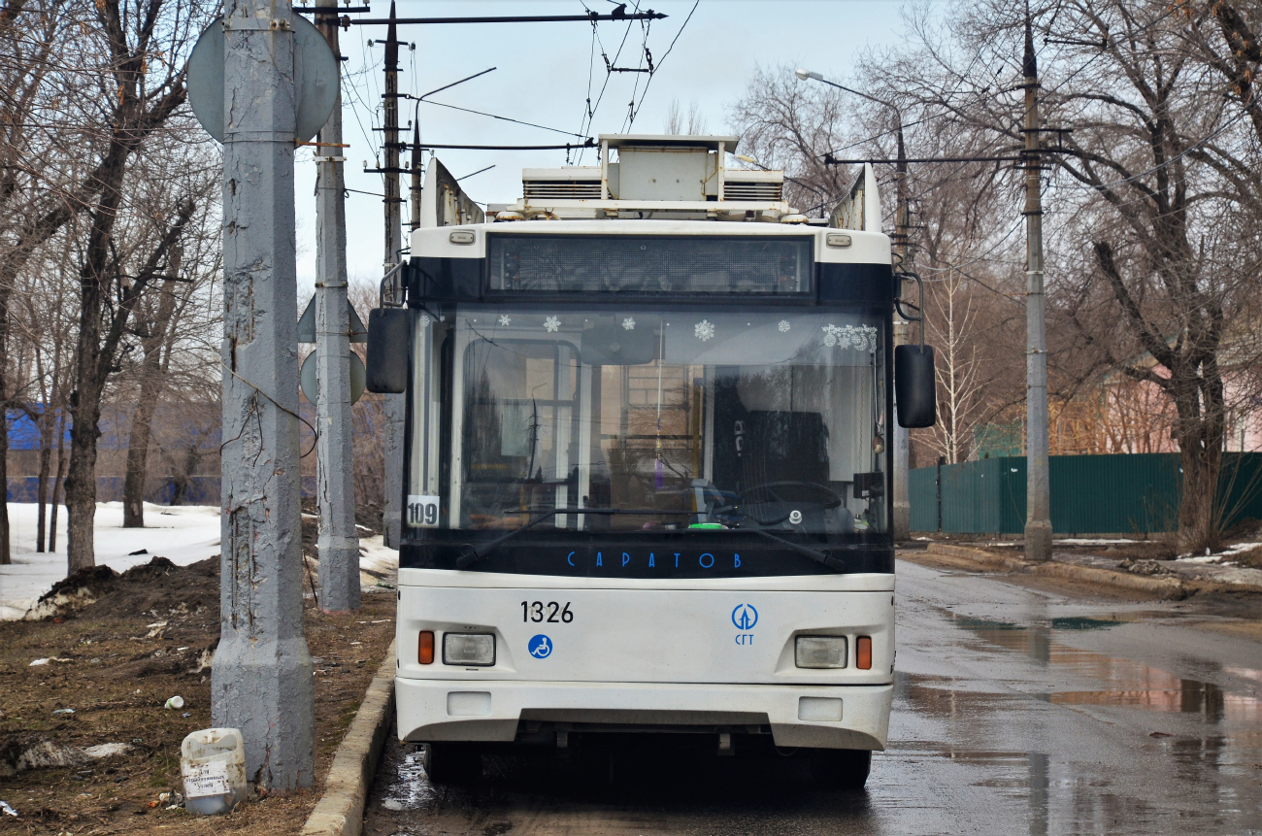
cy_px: 418
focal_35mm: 135
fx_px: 4723
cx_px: 631
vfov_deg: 10.1
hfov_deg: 15.2
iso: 200
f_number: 5.6
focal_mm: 90
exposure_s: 1/1000
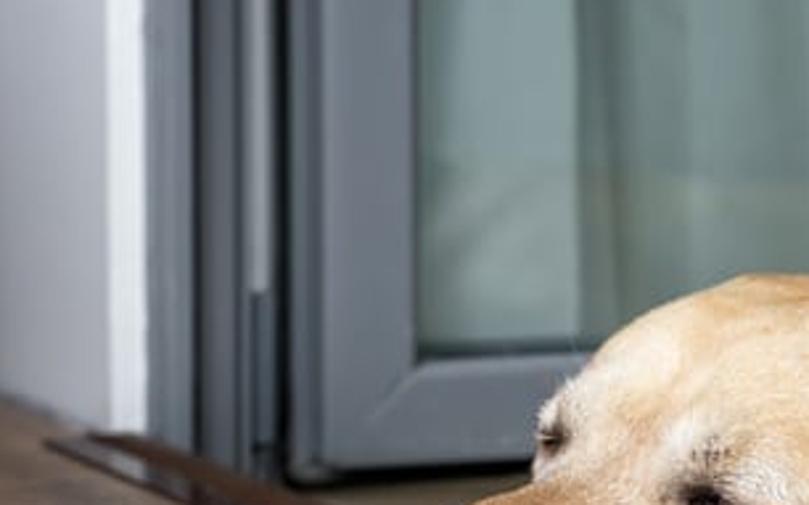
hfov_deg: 20.6
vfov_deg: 13.0
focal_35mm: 100
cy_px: 415
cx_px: 597
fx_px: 2204
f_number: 5.6
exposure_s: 1/125
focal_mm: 50
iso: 250
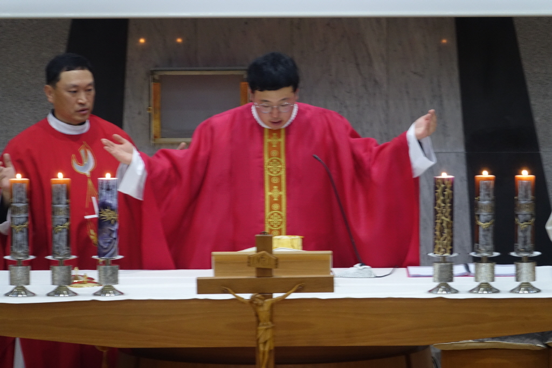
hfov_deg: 5.4
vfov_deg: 3.6
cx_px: 276
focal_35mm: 380
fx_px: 5827
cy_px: 184
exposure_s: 1/25
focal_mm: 139.53
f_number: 4
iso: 800
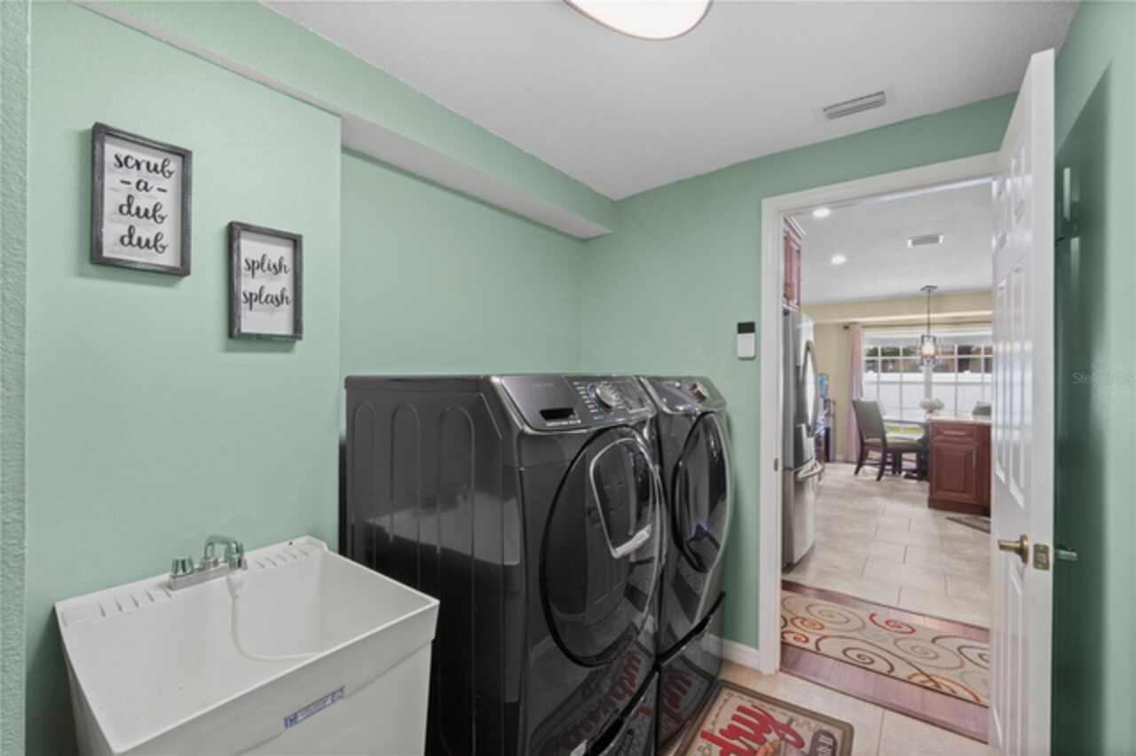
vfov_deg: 77.3
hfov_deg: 100.4
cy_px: 378
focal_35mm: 15
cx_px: 568
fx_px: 473
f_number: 9
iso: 400
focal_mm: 10
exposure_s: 1/1.67
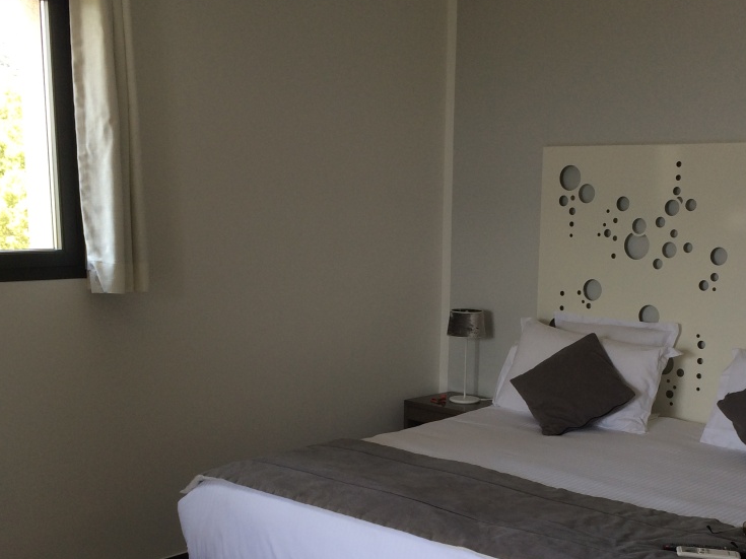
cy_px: 409
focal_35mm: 49
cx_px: 438
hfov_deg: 38.8
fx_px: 1056
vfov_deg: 29.3
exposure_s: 1/60
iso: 40
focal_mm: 4.12
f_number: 2.2
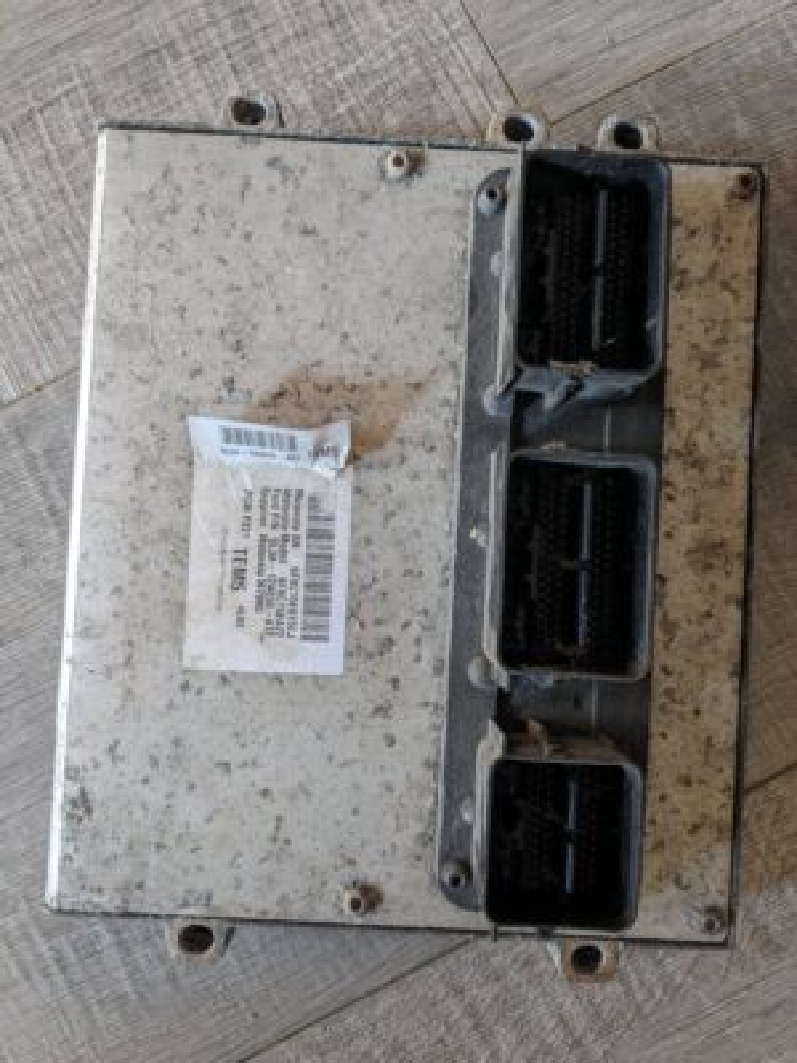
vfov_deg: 65.3
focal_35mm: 27
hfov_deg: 51.4
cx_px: 398
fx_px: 829
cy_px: 532
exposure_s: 1/60
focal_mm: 4.38
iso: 85
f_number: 1.73
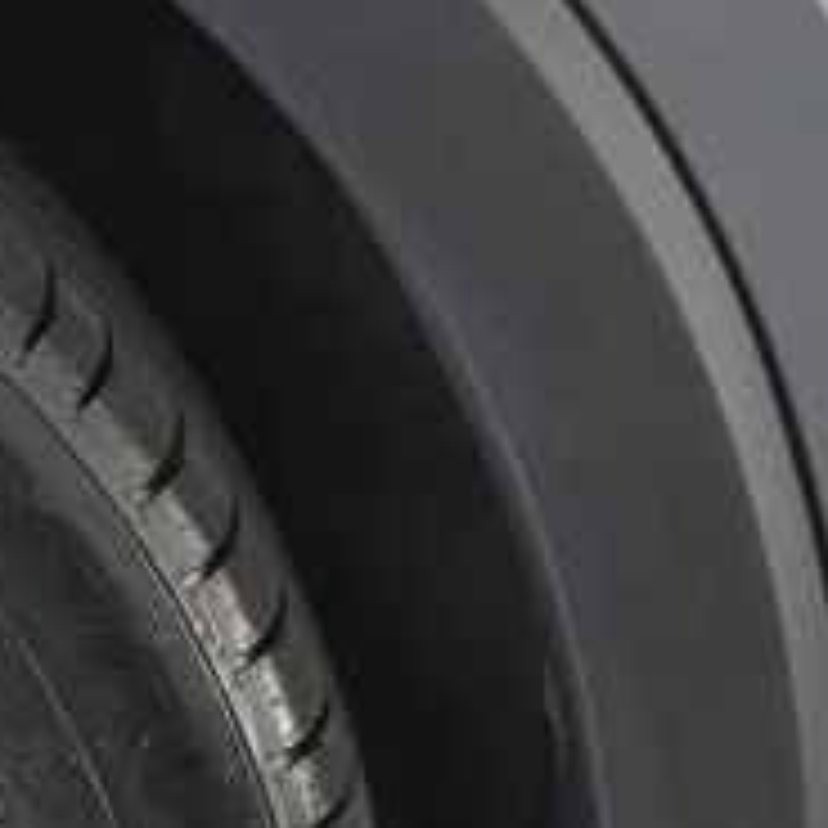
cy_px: 808
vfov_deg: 6.7
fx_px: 7100
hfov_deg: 6.4
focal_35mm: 262
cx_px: -968
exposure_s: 1/160
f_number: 2.8
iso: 4000
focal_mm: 37
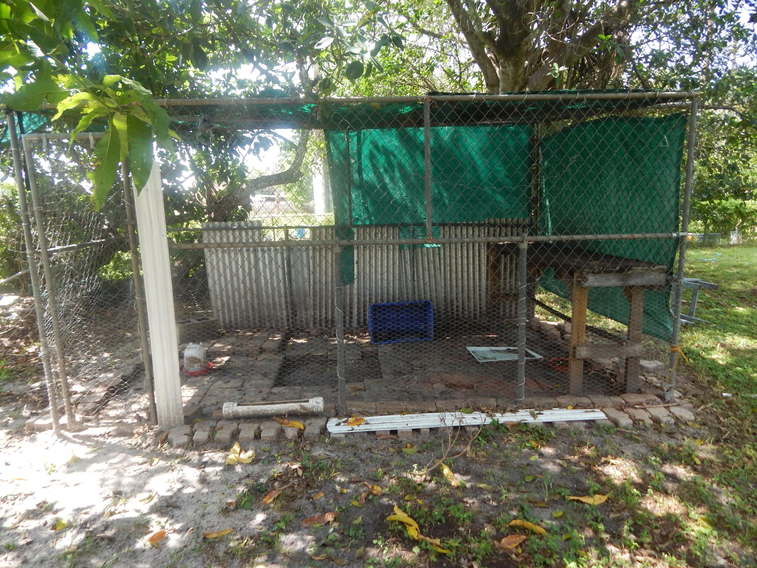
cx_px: 378
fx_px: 481
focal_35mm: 22
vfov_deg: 61.1
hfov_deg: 76.4
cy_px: 284
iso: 125
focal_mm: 4
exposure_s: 1/200
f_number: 3
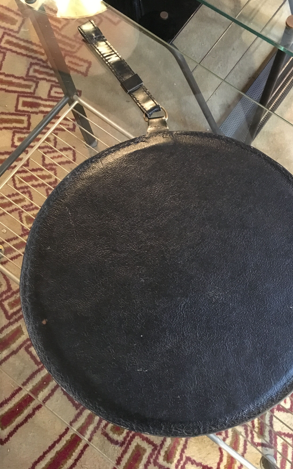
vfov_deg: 61.2
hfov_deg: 40.4
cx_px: 174
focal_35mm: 31
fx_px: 396
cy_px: 235
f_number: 2.2
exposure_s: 1/17
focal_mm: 4.15
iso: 320
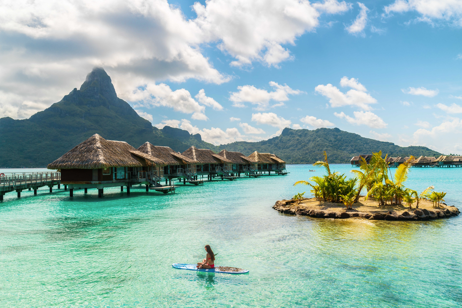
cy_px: 154
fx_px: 449
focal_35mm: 35
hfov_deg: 54.4
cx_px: 231
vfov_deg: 37.9
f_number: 5
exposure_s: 1/800
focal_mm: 35
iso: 100
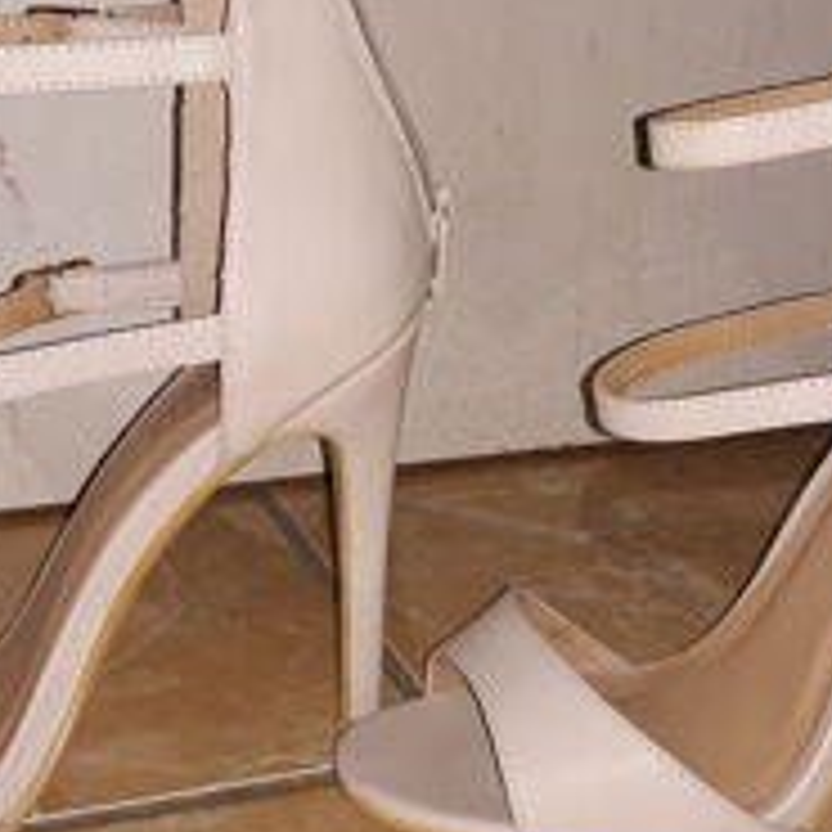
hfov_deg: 27.7
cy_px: 333
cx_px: 468
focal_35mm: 62
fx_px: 1686
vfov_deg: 27.7
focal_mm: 3.71
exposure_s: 1/50
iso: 50
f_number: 1.7
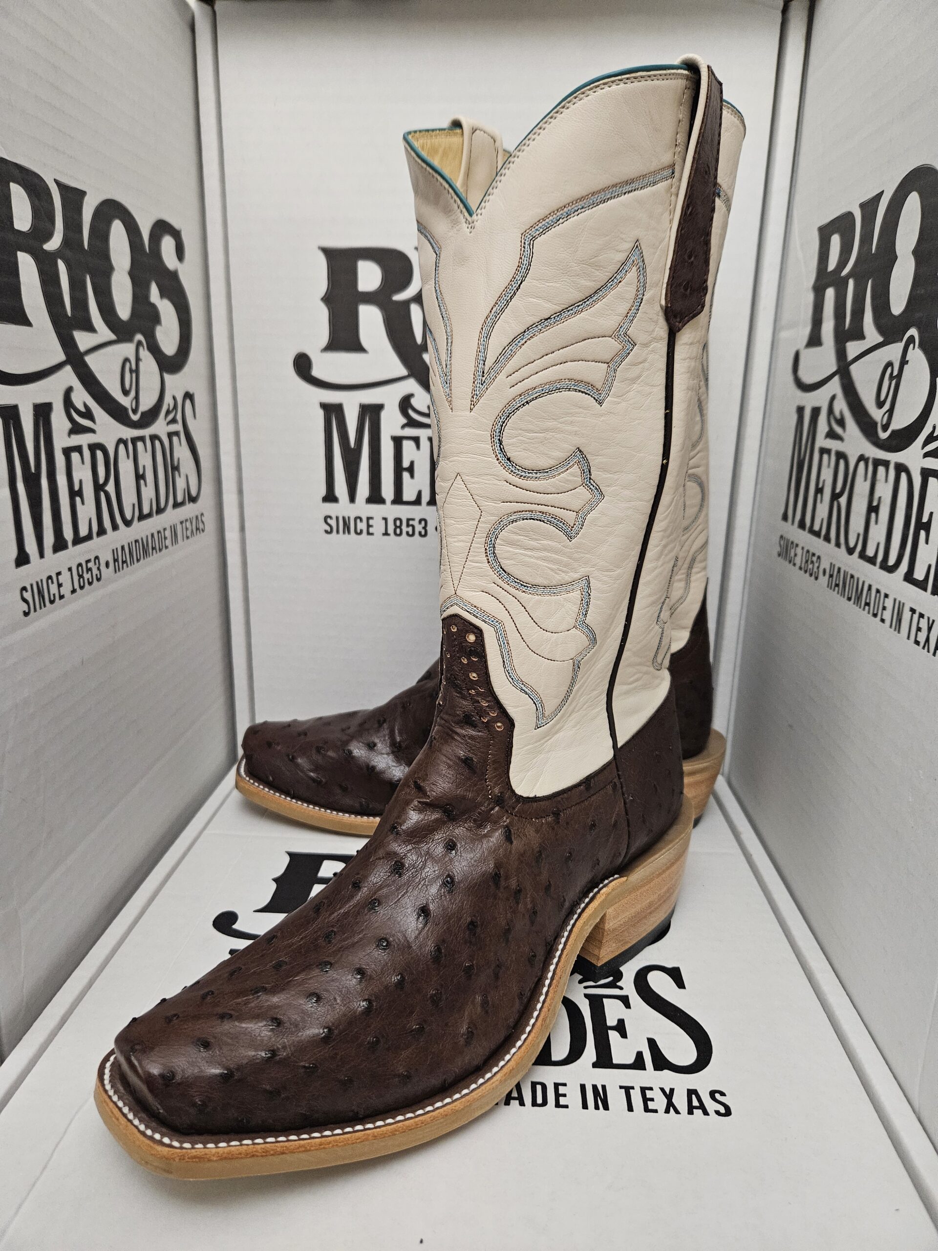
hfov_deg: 58.9
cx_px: 469
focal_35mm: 23
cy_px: 626
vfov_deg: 73.9
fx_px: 831
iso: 640
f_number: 1.8
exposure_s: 1/60
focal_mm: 5.4
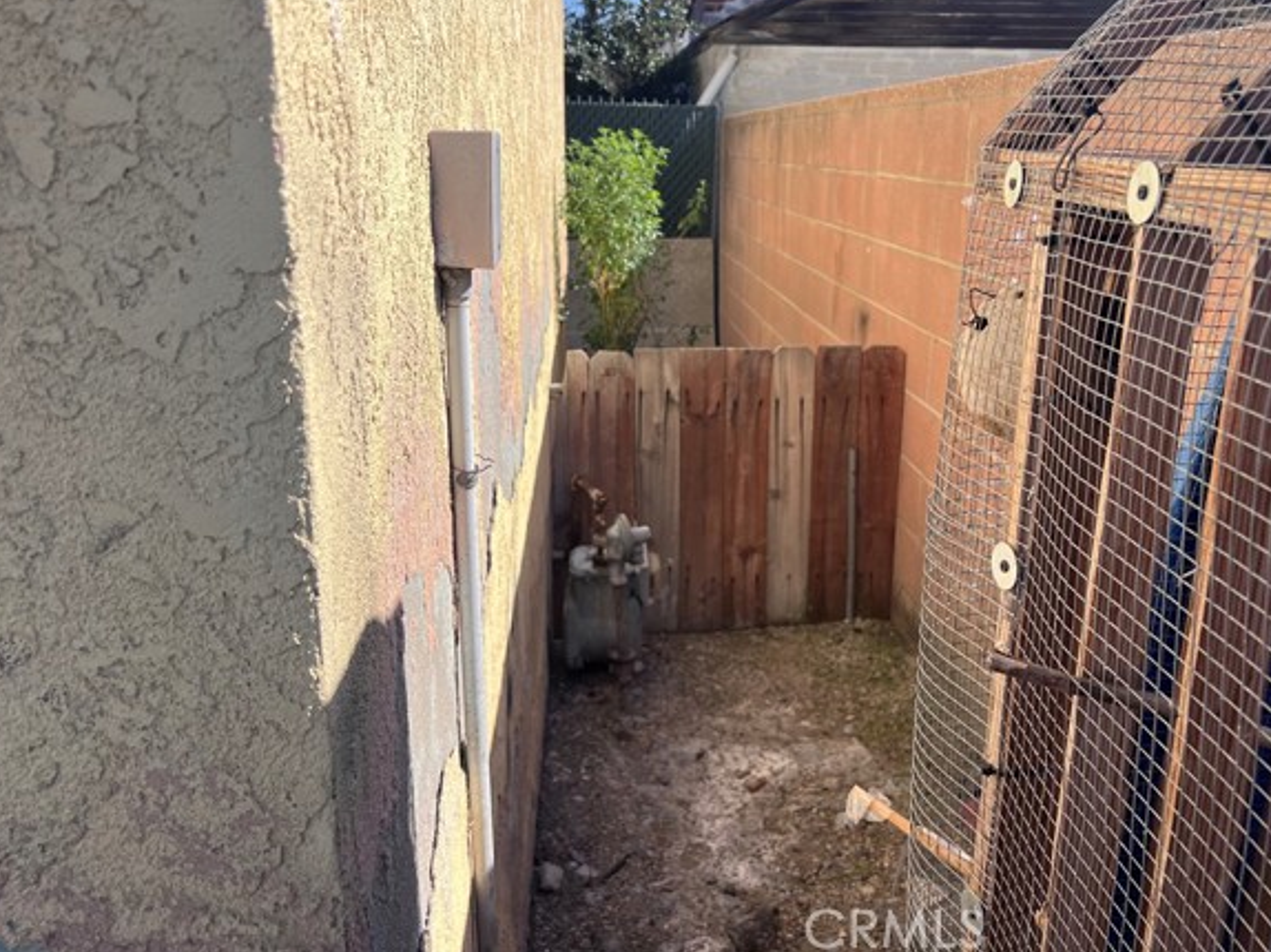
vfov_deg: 48.1
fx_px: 1064
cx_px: 678
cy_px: 430
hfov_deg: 61.6
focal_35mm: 29
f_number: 1.5
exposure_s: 1/2915
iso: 50
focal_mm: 5.7
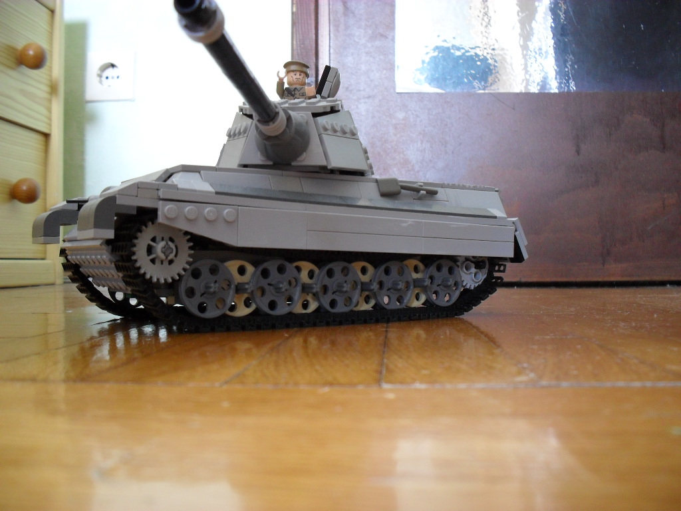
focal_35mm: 35
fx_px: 689
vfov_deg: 40.7
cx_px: 340
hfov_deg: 52.6
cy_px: 256
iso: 200
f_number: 3.2
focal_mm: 6.3
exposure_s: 1
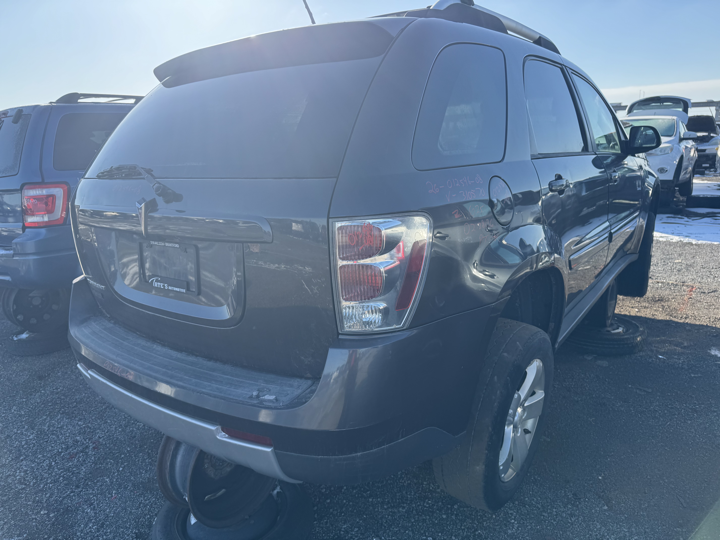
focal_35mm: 24
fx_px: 499
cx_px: 360
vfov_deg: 56.8
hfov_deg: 71.6
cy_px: 270
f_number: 1.78
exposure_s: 1/1678
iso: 80
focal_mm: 6.76
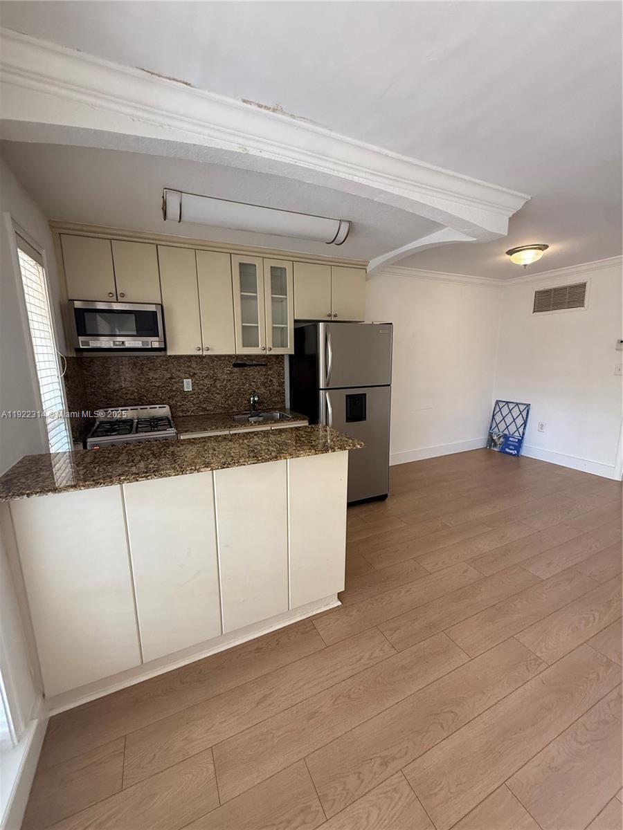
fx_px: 336
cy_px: 415
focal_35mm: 14
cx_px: 312
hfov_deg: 85.7
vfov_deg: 102.1
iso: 250
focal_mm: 2.22
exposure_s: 1/99
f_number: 2.2
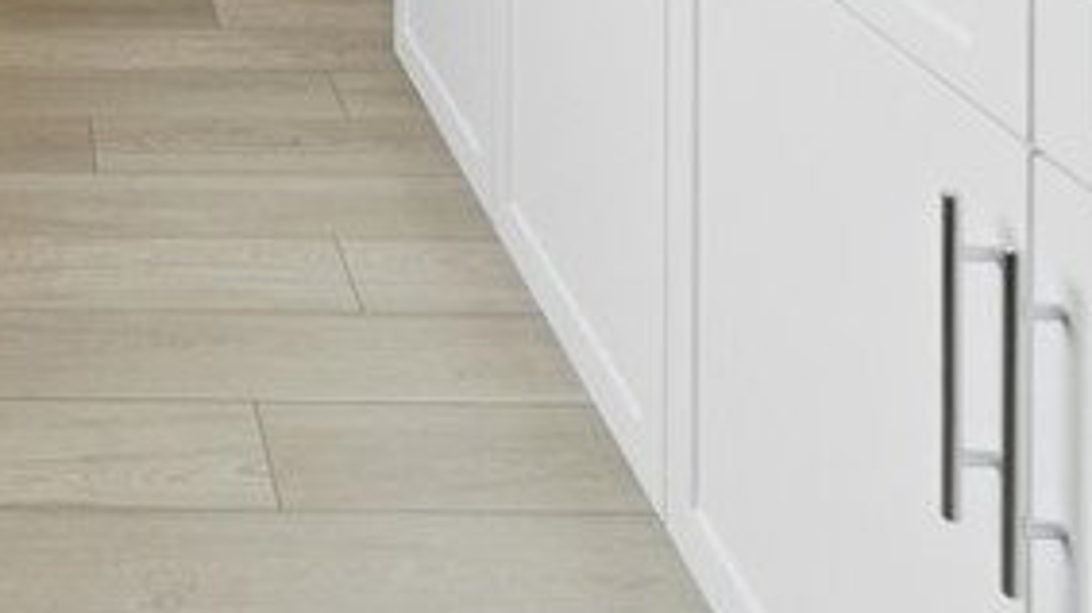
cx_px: 27
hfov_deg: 35.8
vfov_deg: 17.1
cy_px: -590
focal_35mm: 53
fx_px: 1534
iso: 500
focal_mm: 14
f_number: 8
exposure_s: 1/640
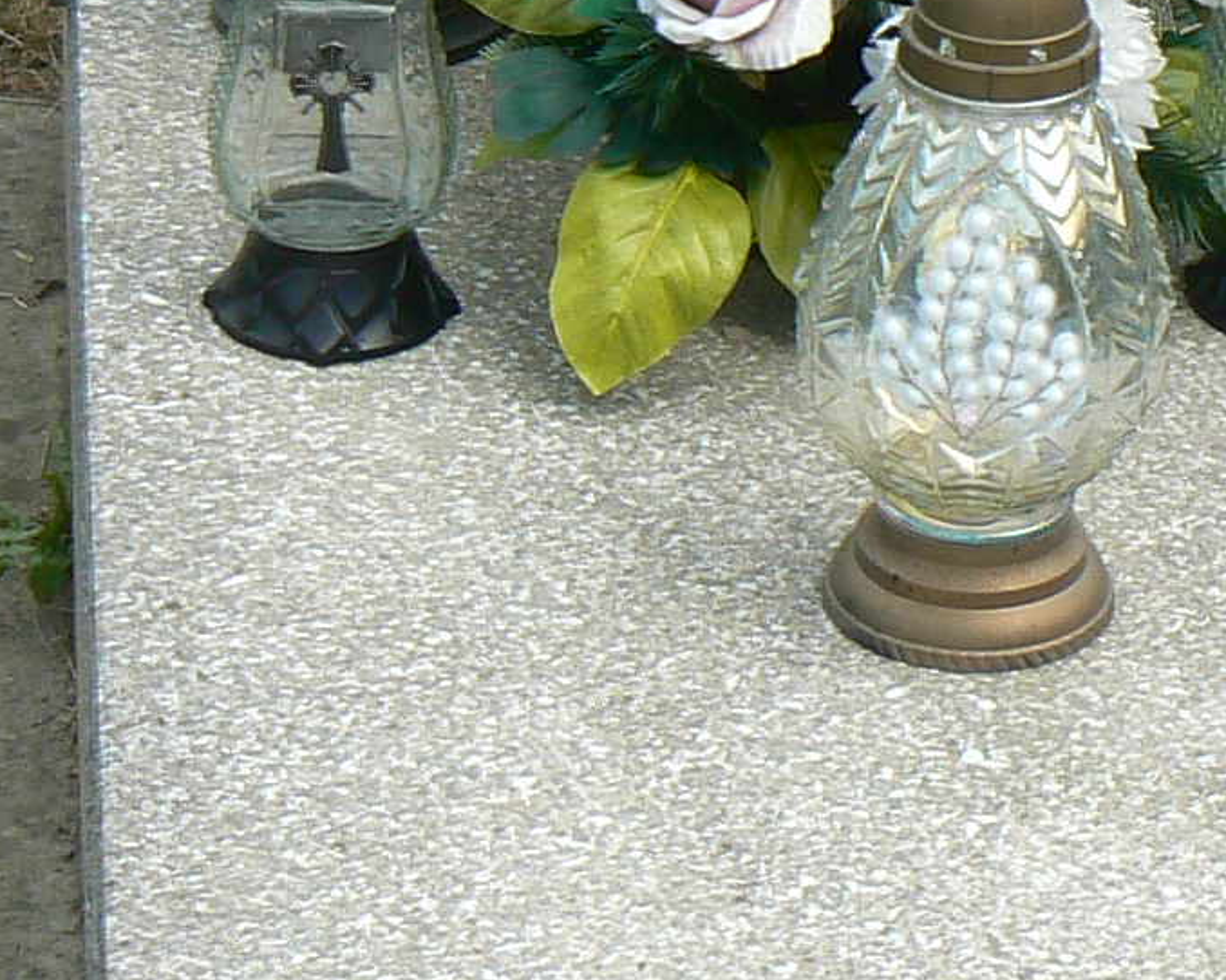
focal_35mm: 146
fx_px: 5296
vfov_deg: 10.5
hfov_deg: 13.1
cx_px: 1083
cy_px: -85
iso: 80
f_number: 5.6
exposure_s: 1/320
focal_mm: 6
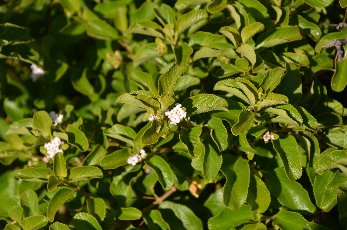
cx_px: 174
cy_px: 115
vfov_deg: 8.7
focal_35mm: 158
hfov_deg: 13.1
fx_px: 1515
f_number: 8
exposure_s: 1/125
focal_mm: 105
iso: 160
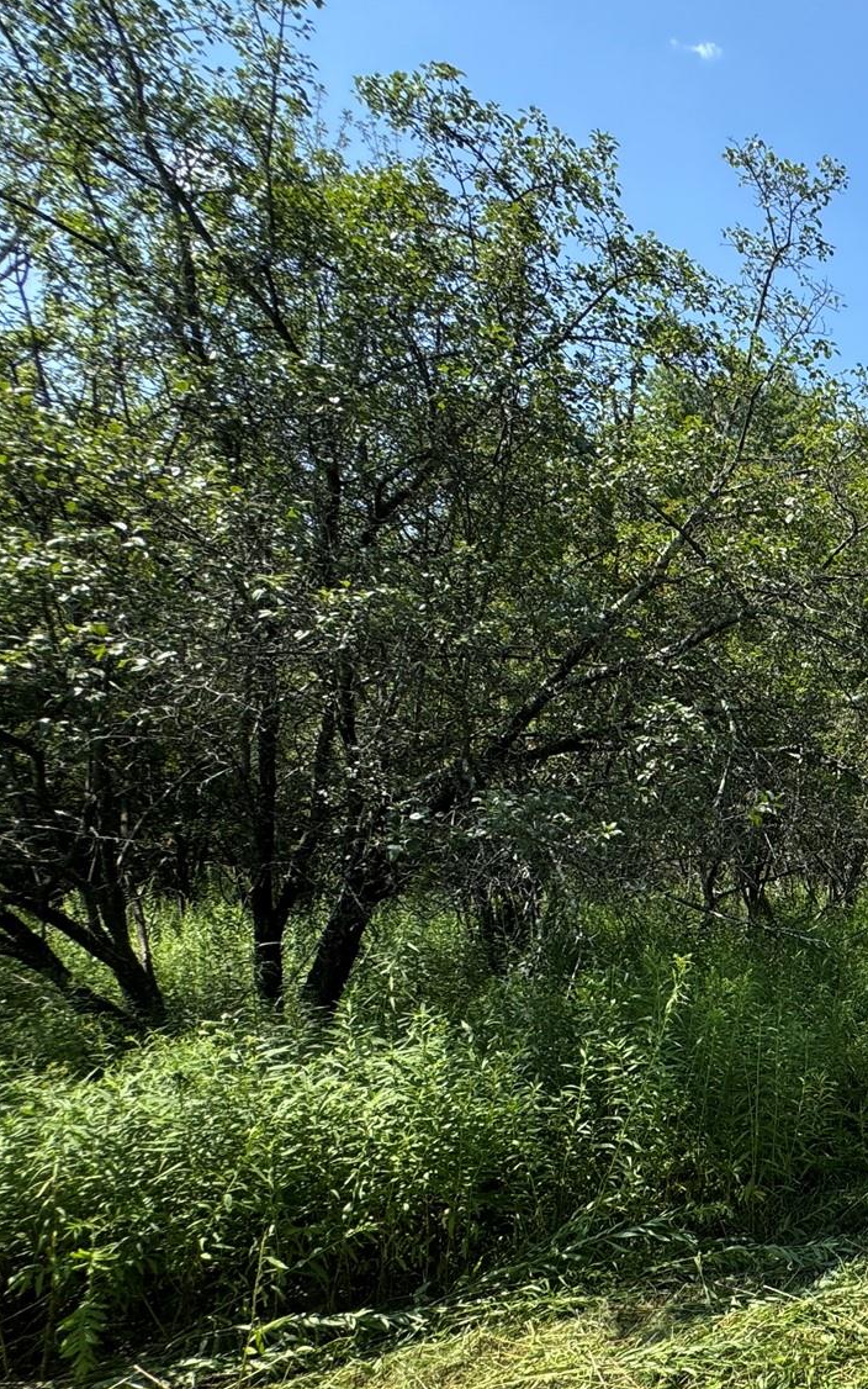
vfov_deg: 67.2
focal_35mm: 27
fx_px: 1022
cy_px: 878
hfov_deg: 34.3
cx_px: 1100
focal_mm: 2.22
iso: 50
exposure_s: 1/804
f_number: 2.2
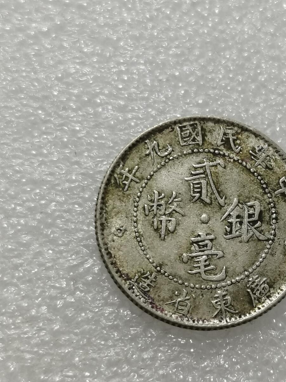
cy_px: 185
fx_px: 1024
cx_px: 214
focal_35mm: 93
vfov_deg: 21.1
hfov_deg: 15.8
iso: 80
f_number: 1.8
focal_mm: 5.58
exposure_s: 1/100
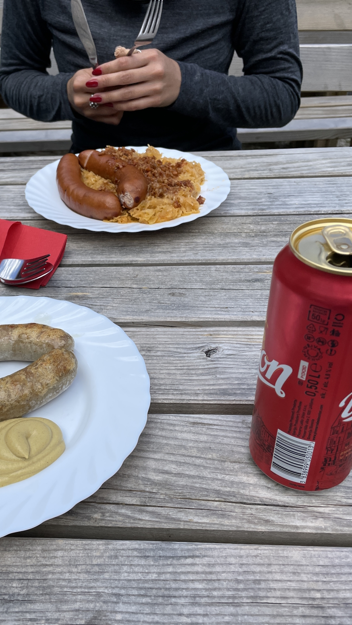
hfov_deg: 33.2
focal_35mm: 35
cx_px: 101
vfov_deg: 56.6
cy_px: 313
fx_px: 581
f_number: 1.6
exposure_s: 1/1553
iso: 32
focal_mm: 4.2
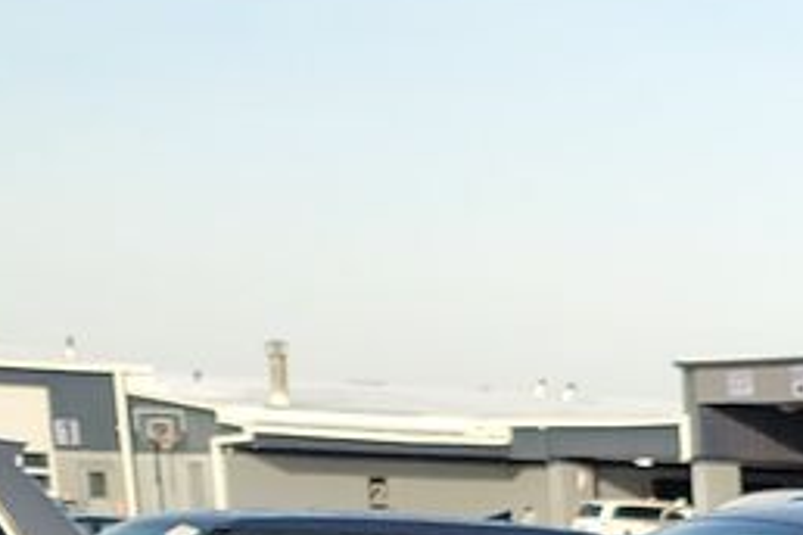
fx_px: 3457
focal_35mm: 155
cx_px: 1808
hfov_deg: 11.4
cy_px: 1322
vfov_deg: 8.1
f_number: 1.8
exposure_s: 1/409
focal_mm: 6.7
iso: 50
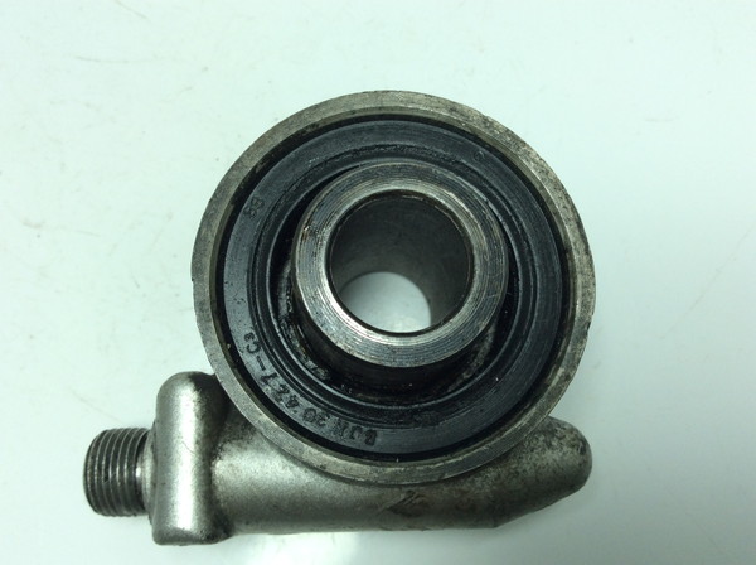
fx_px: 698
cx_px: 378
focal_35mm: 32
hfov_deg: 56.9
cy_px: 282
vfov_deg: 44.0
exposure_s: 1/323
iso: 32
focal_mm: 3.3
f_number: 2.4
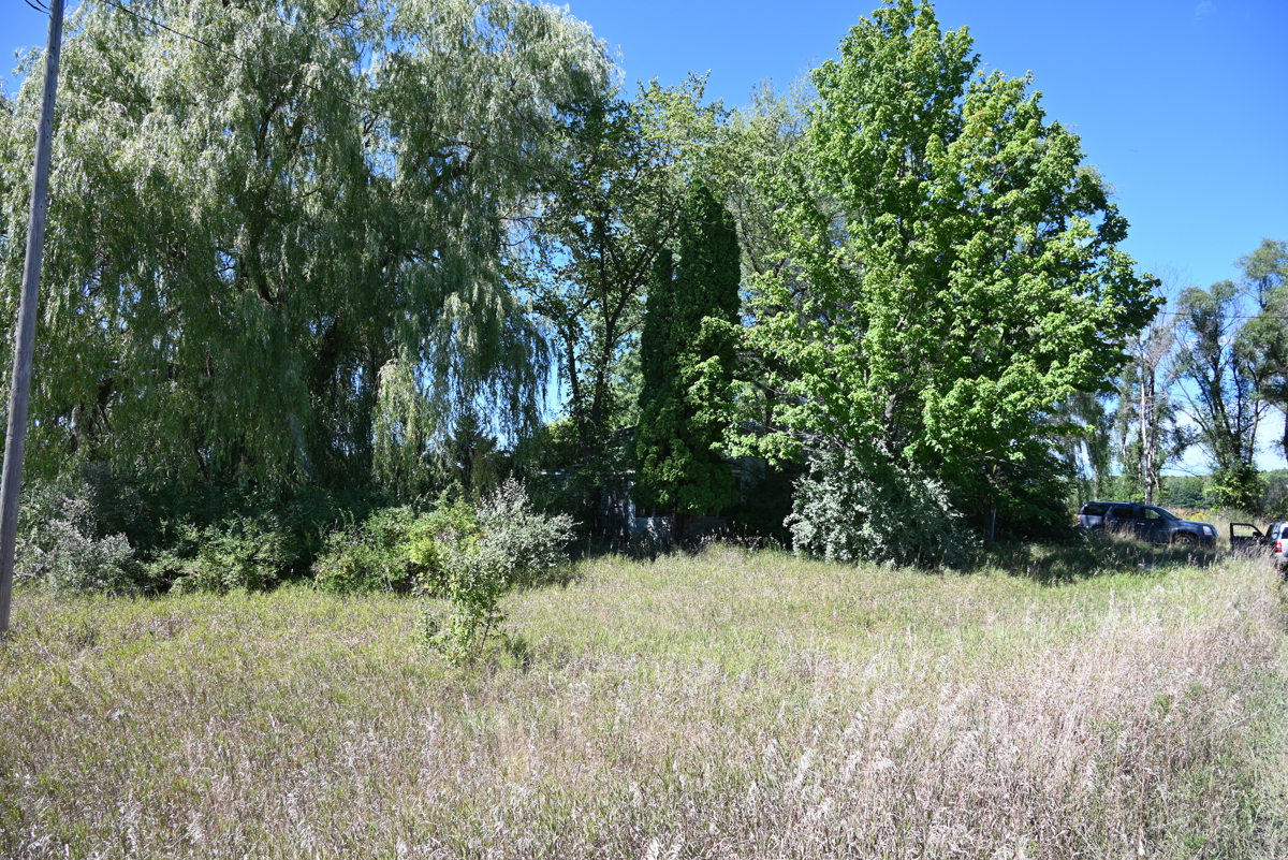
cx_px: 644
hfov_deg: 73.7
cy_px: 430
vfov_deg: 53.2
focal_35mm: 24
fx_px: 859
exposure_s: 1/250
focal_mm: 24
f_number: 5.6
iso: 160
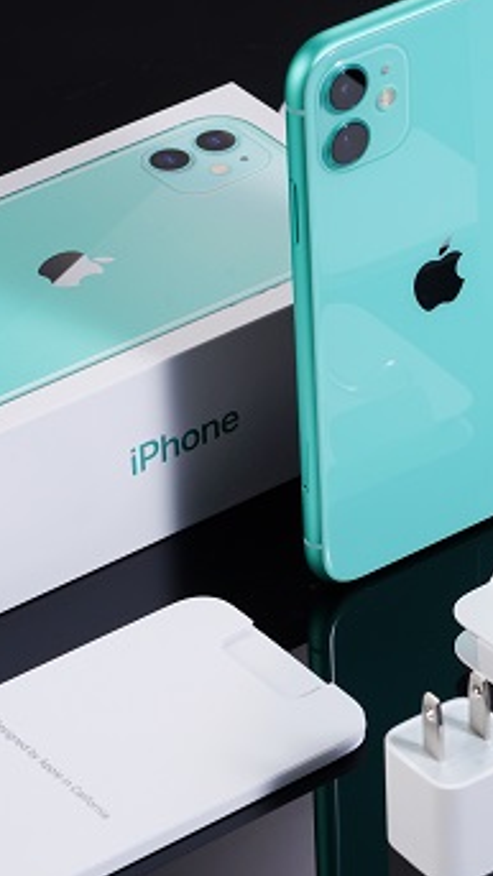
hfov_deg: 6.1
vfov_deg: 10.9
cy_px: 406
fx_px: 4600
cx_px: 582
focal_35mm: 198
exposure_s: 1/125
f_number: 11
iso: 160
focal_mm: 90
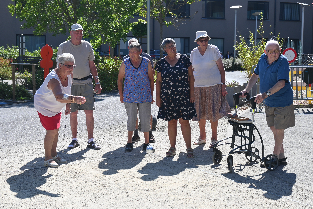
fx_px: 535
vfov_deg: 22.1
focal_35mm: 62
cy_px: 104
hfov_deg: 32.6
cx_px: 156
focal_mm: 41
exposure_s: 1/250
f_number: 8
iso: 100
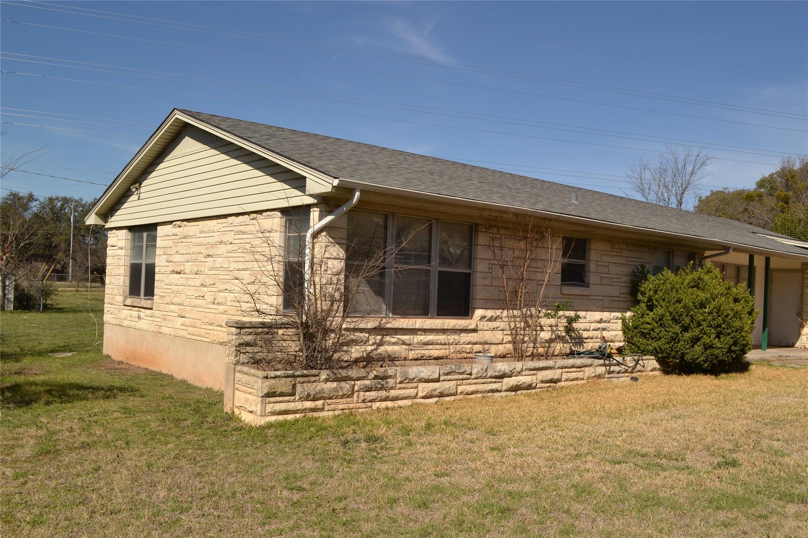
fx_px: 741
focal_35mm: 33
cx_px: 404
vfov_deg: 40.0
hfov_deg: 57.2
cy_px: 269
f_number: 8
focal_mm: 22
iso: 100
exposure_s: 1/250
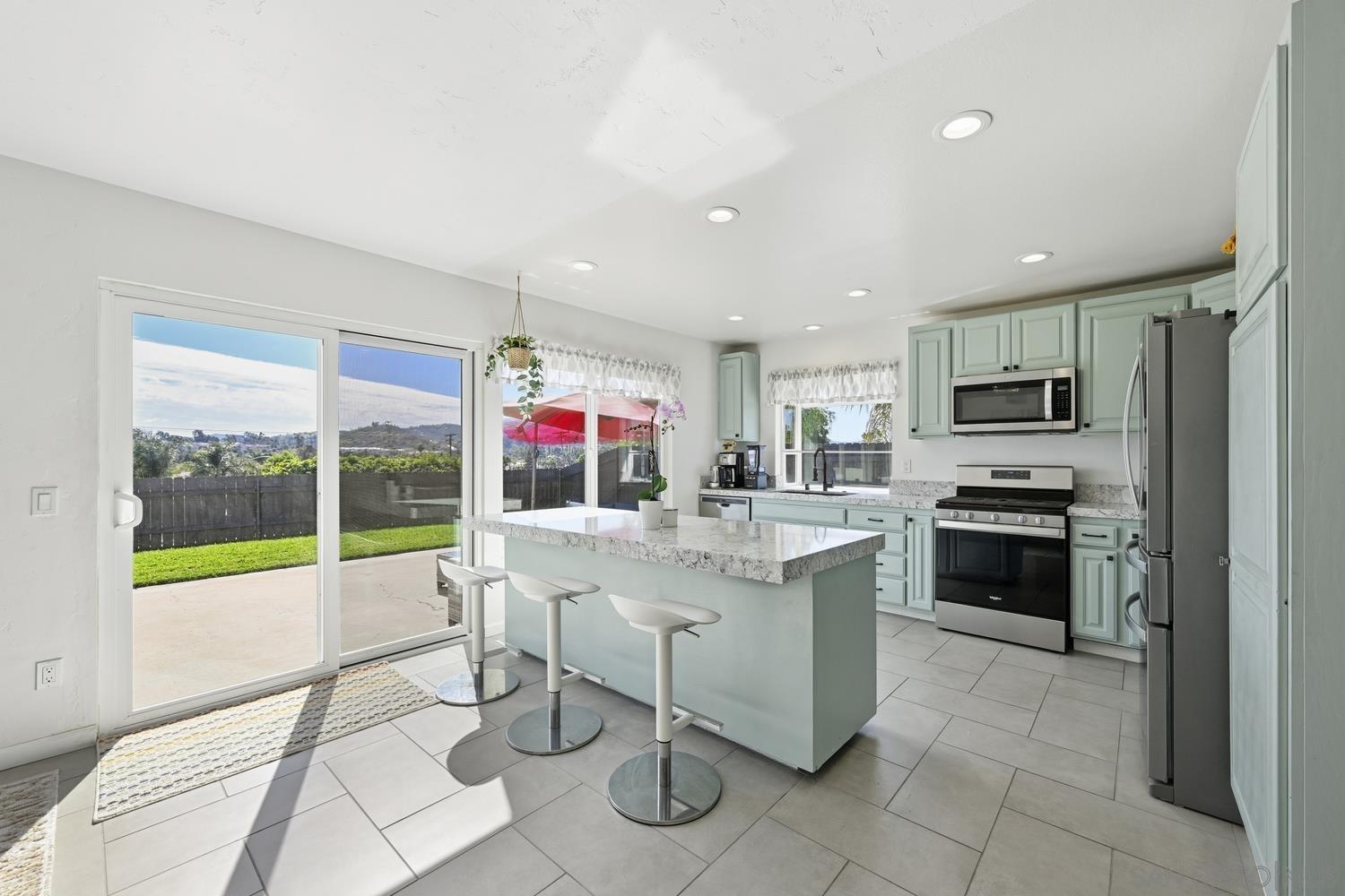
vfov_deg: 81.2
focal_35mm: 14
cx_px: 672
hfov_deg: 104.3
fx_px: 523
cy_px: 448
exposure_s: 1/640
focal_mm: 14
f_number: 8
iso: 320
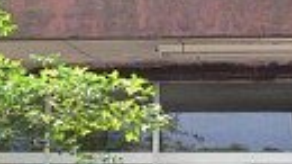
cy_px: 130
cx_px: 310
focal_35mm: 117
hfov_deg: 17.8
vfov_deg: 10.3
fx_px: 906
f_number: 4
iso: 80
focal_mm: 7.4
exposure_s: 1/80
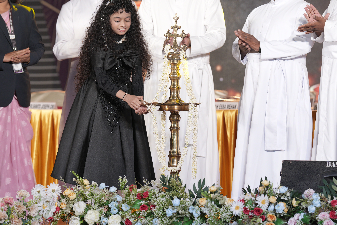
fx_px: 2078
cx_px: 193
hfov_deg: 9.3
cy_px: 83
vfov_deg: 6.2
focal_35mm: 222
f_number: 2.8
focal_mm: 135
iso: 160
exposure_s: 1/100
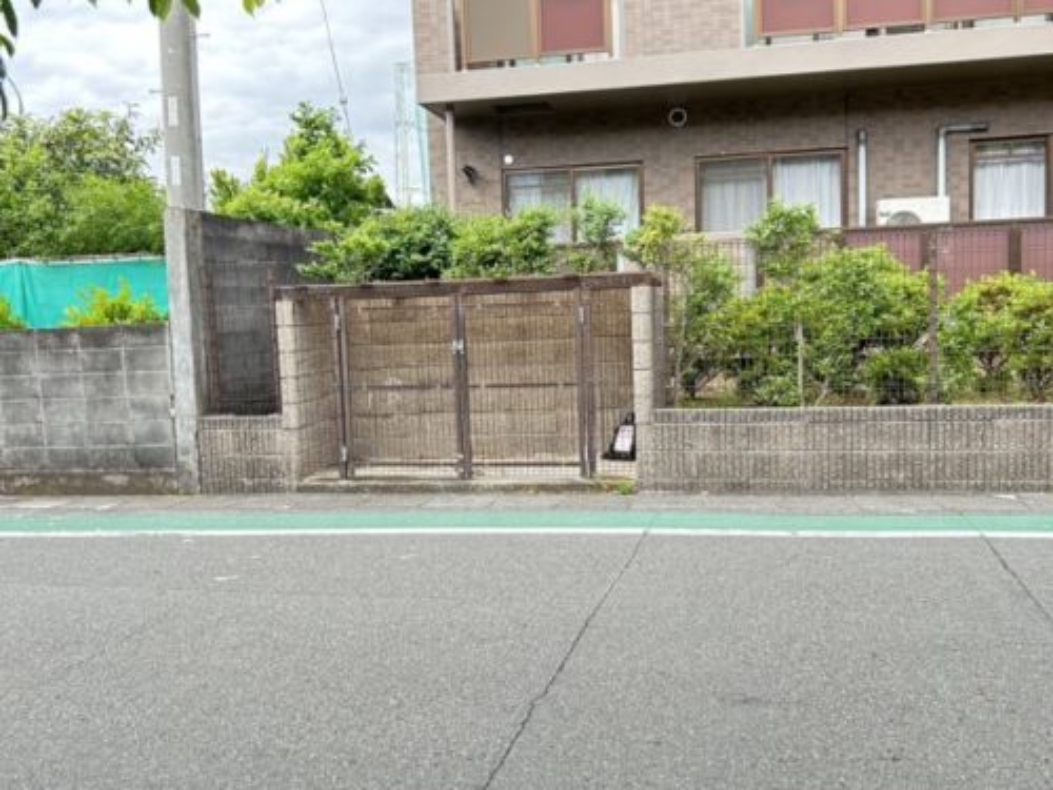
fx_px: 791
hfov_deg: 67.3
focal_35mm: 26
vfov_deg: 53.1
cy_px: 395
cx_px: 526
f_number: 1.5
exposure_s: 1/70
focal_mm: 5.7
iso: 125
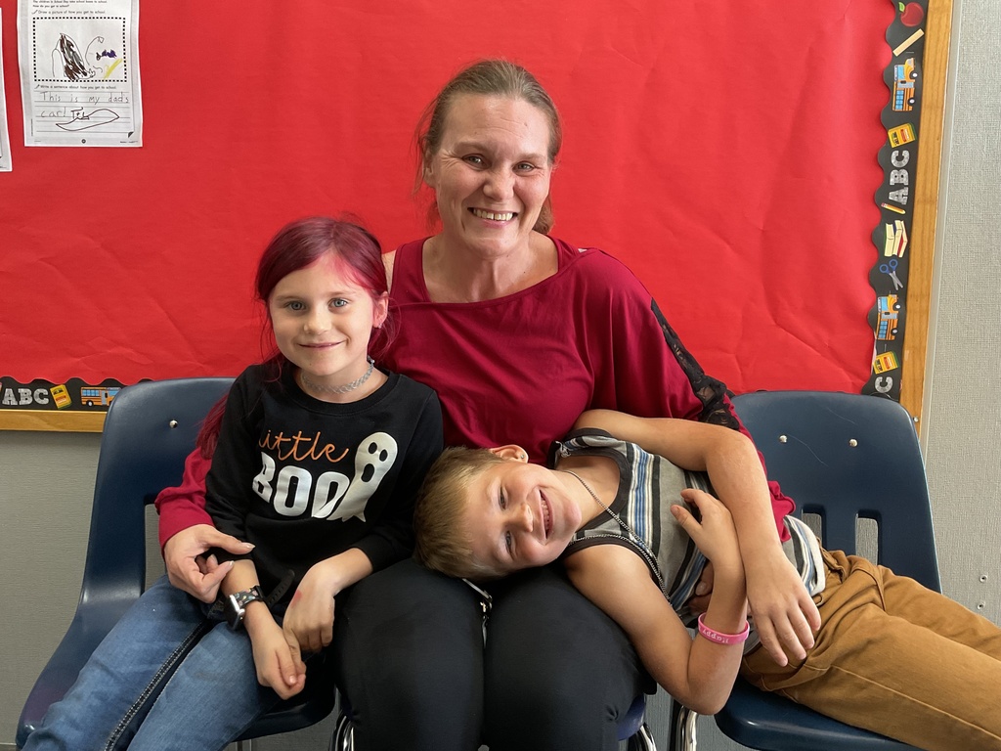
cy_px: 376
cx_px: 500
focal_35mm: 29
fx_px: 839
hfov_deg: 61.7
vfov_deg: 48.2
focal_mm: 3
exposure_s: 1/60
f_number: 1.8
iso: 64
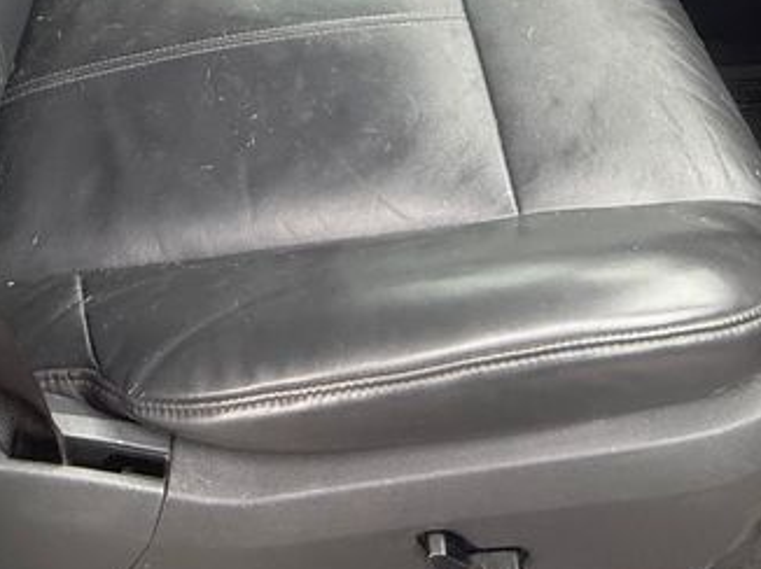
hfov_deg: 42.8
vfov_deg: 25.7
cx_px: 313
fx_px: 967
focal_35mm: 44
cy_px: -254
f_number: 2.2
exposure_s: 1/99
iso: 320
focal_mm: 2.22
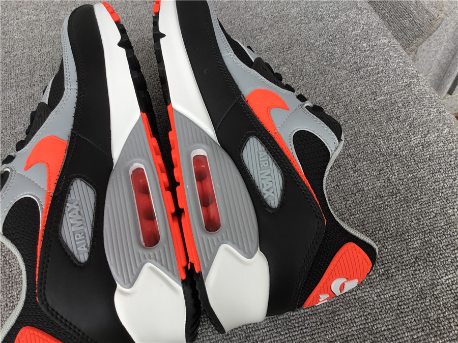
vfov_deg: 45.4
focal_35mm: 31
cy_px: 172
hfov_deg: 58.4
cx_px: 229
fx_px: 410
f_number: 2.4
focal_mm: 3.3
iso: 25
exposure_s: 1/109
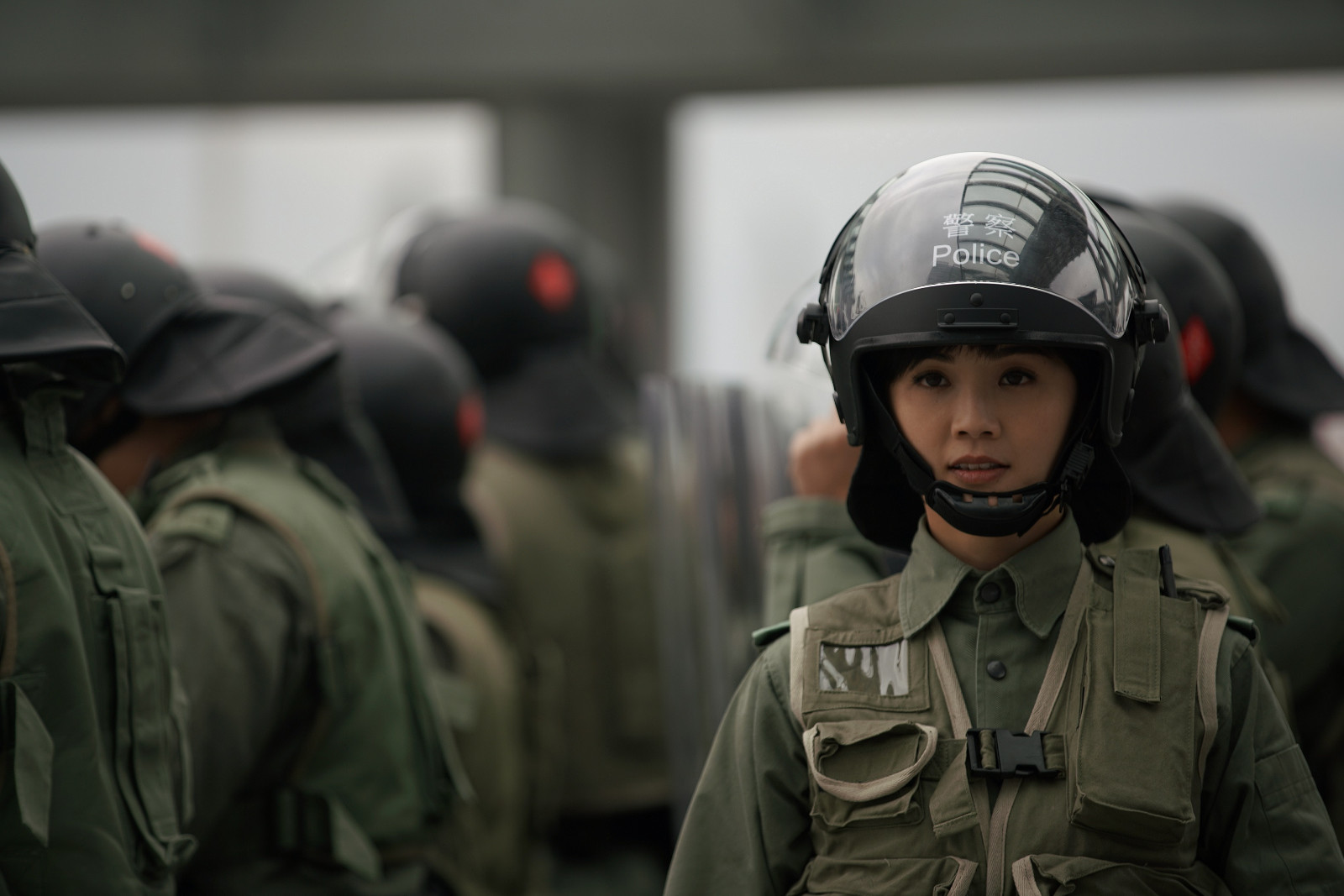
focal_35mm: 200
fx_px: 7467
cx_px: 672
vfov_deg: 6.9
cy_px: 448
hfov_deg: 10.3
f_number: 2.8
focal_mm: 200
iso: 100
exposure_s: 1/500
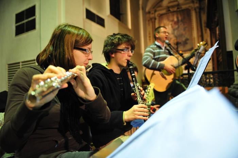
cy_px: 79
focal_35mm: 24
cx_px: 119
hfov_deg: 73.8
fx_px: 159
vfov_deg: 53.1
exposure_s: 1/80
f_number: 2.8
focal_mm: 24
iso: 3200
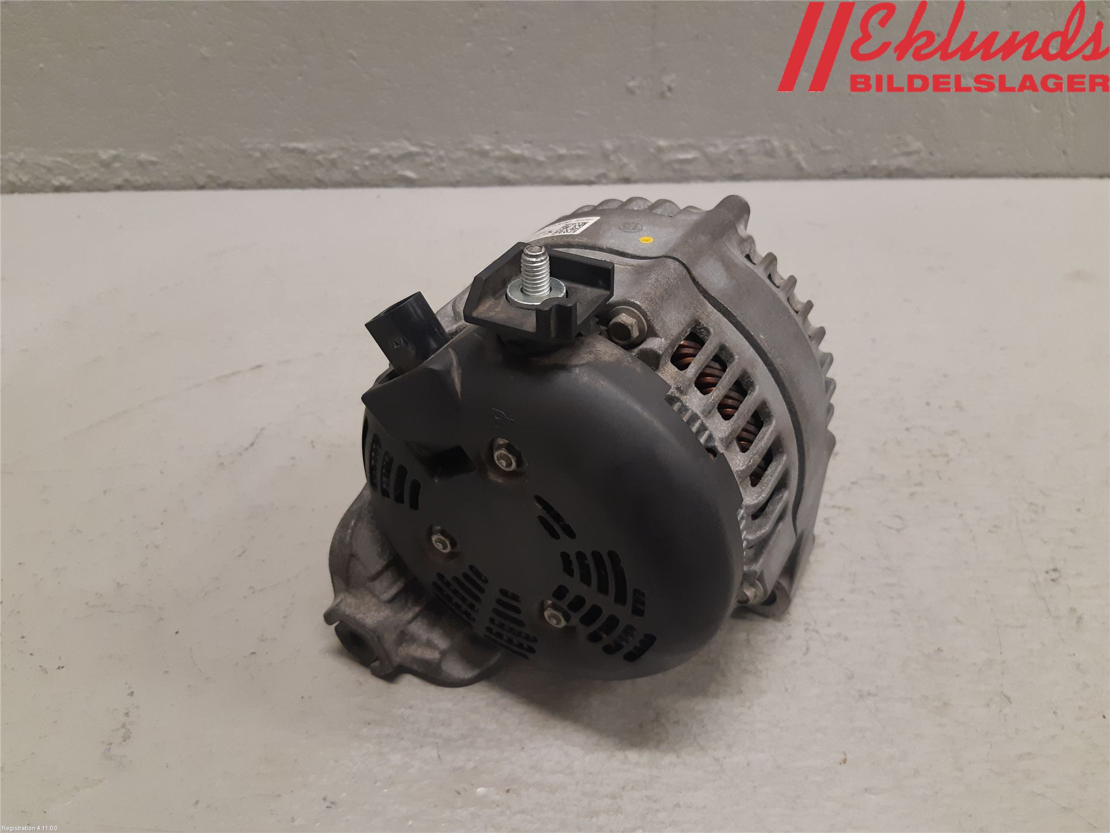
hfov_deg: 67.3
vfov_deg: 53.1
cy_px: 416
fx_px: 834
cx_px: 555
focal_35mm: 26
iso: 160
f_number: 1.7
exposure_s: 1/50
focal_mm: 3.93
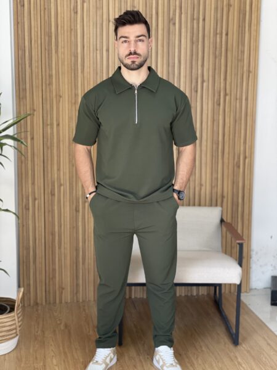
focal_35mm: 52
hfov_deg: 28.0
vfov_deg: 36.8
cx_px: 138
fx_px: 555
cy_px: 185
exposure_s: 1/122
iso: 50
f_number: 2
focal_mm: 6
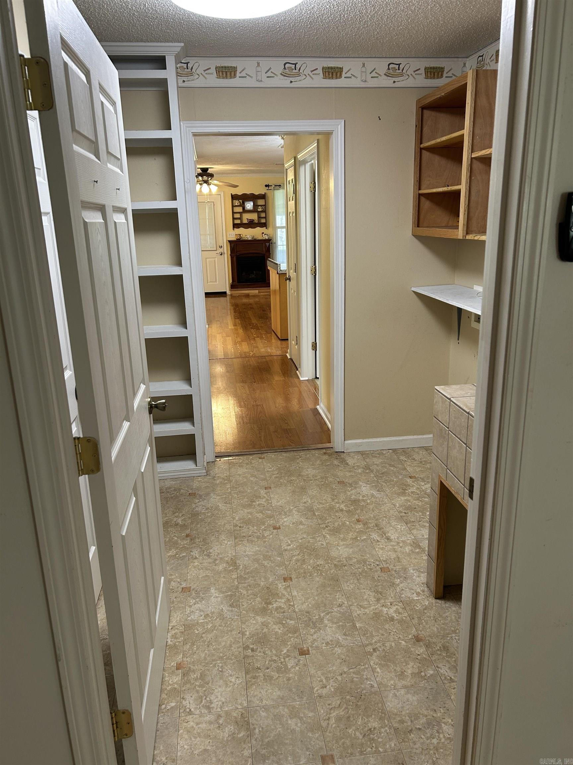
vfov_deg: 67.3
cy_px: 382
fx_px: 574
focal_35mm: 26
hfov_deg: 53.1
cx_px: 286
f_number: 1.5
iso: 80
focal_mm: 5.7
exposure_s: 1/60
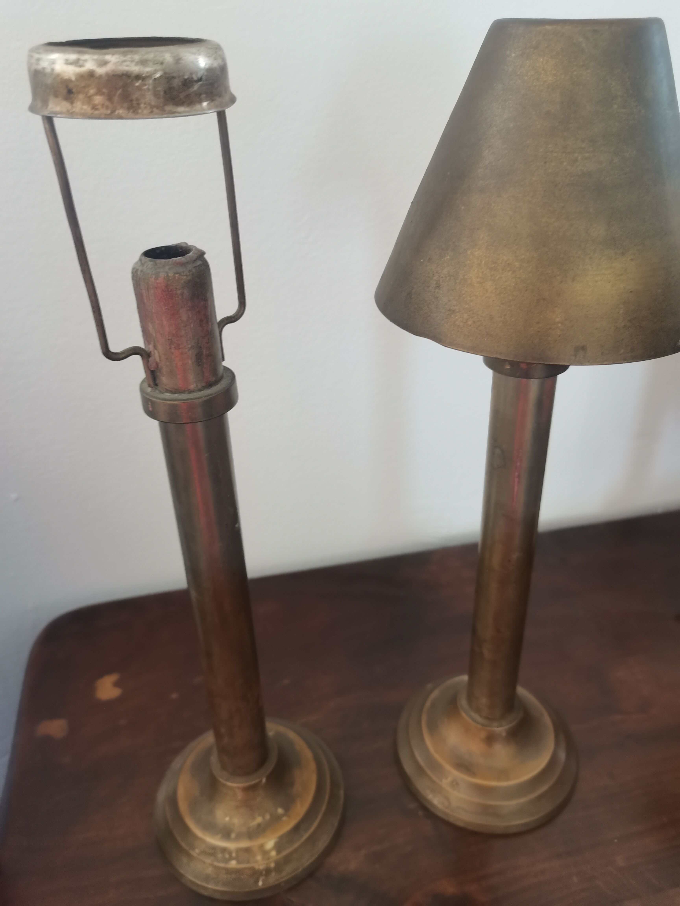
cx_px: 340
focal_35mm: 26
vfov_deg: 67.3
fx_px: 681
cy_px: 453
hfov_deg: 53.1
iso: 640
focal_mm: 5.58
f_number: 1.8
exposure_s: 1/25
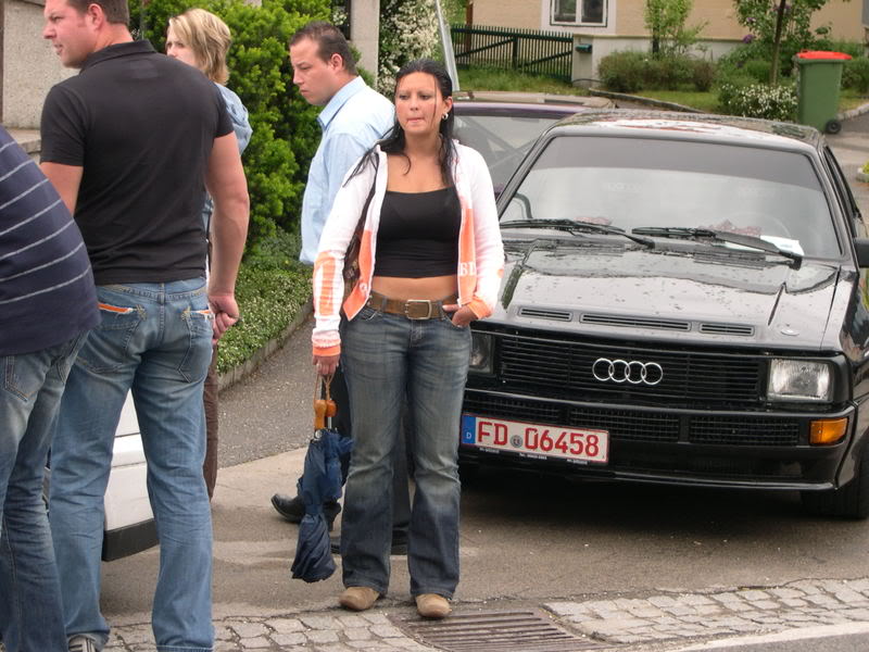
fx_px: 2862
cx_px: 434
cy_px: 326
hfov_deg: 17.3
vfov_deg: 13.0
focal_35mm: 114
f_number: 4.9
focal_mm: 24
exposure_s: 1/153
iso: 100
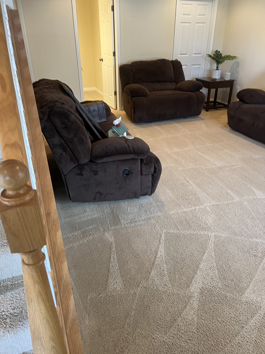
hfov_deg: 53.1
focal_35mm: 26
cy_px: 177
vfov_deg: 67.3
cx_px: 132
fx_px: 265
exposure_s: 1/60
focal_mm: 5.7
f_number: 1.5
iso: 160
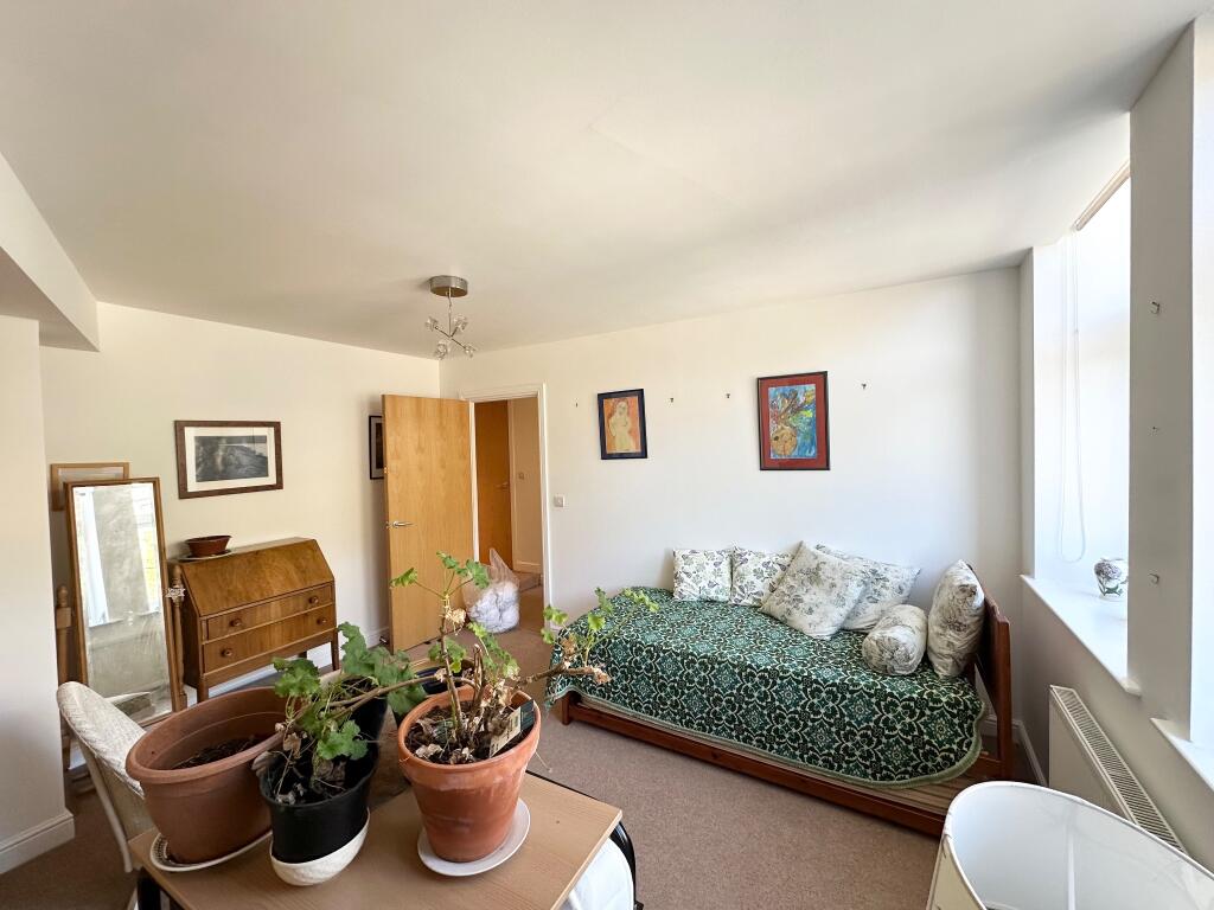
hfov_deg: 102.1
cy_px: 455
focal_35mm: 14
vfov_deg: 85.7
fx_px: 491
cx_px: 607
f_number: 2.2
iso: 80
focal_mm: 2.22
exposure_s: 1/99
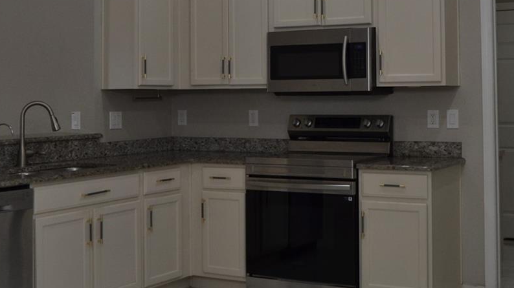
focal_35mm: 57
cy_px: 56
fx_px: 777
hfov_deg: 36.5
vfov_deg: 20.8
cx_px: 302
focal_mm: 18
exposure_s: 1/100
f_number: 5
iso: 400
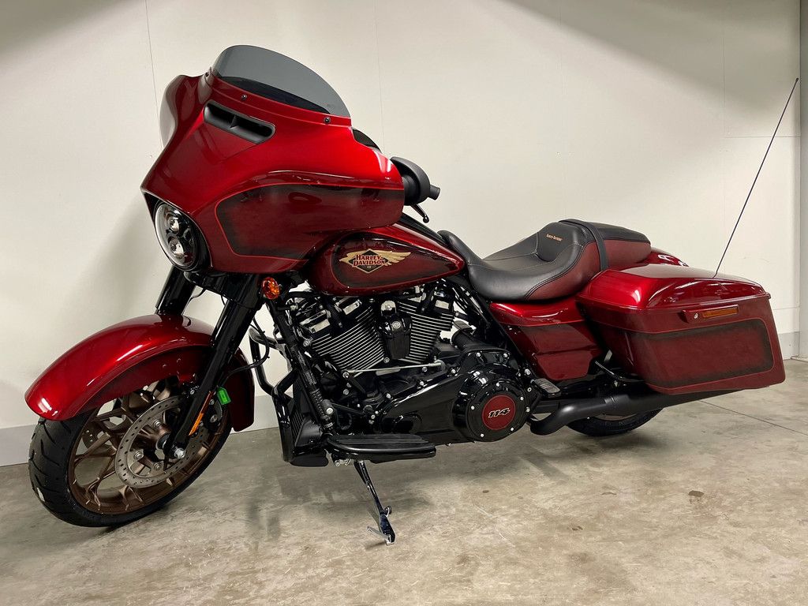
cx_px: 404
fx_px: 607
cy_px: 303
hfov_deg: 67.3
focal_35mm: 26
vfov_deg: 53.1
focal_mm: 5.1
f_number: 1.6
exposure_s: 1/50
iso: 250
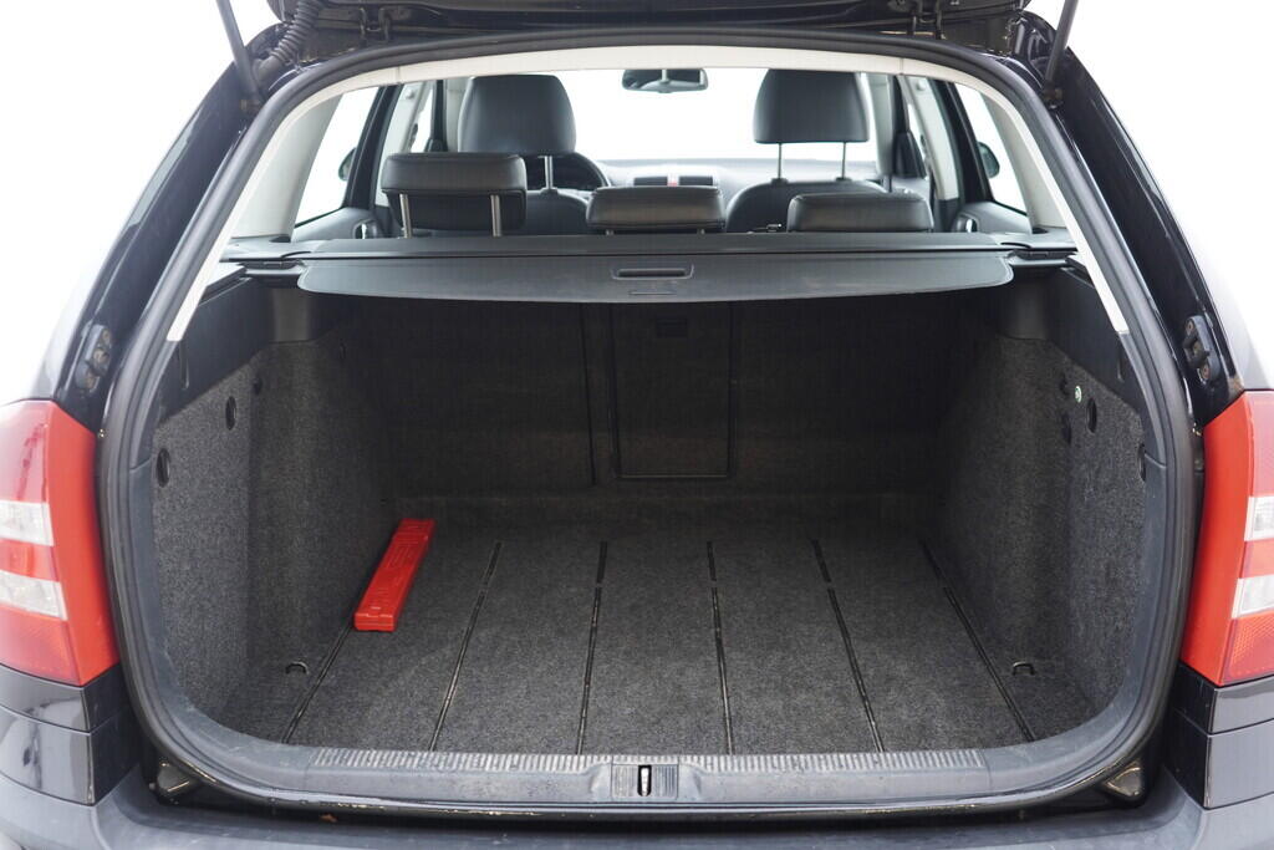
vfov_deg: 36.9
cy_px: 425
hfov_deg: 53.1
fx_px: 1274
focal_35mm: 36
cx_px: 637
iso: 400
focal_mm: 24
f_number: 2.8
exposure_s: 1/40
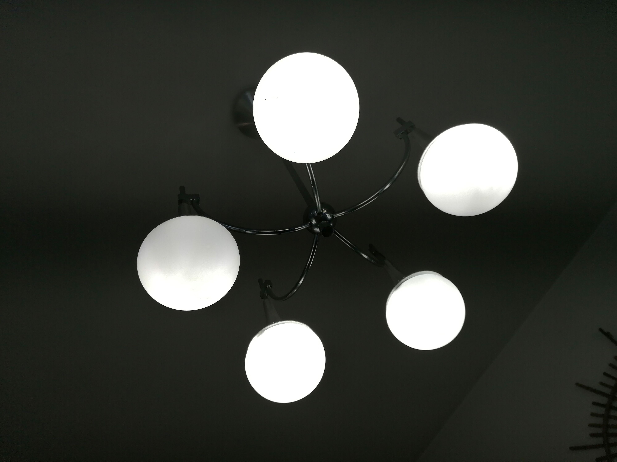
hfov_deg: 65.3
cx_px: 308
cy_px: 231
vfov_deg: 51.4
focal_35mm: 27
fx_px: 481
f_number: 1.8
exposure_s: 1/138
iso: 50
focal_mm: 4.75
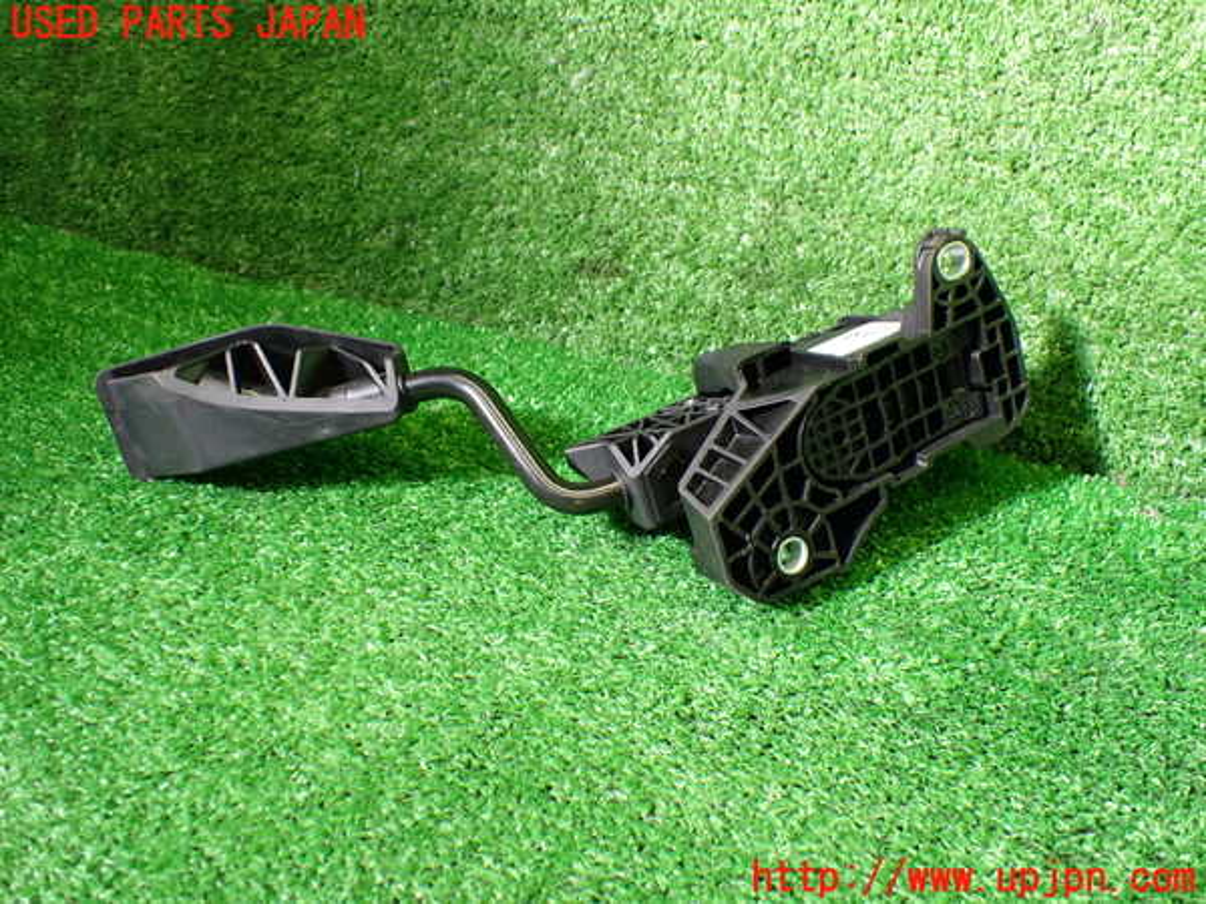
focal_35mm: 30
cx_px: 603
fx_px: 1045
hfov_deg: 60.0
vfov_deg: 46.8
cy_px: 452
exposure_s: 1/125
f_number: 2.3
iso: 400
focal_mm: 5.4
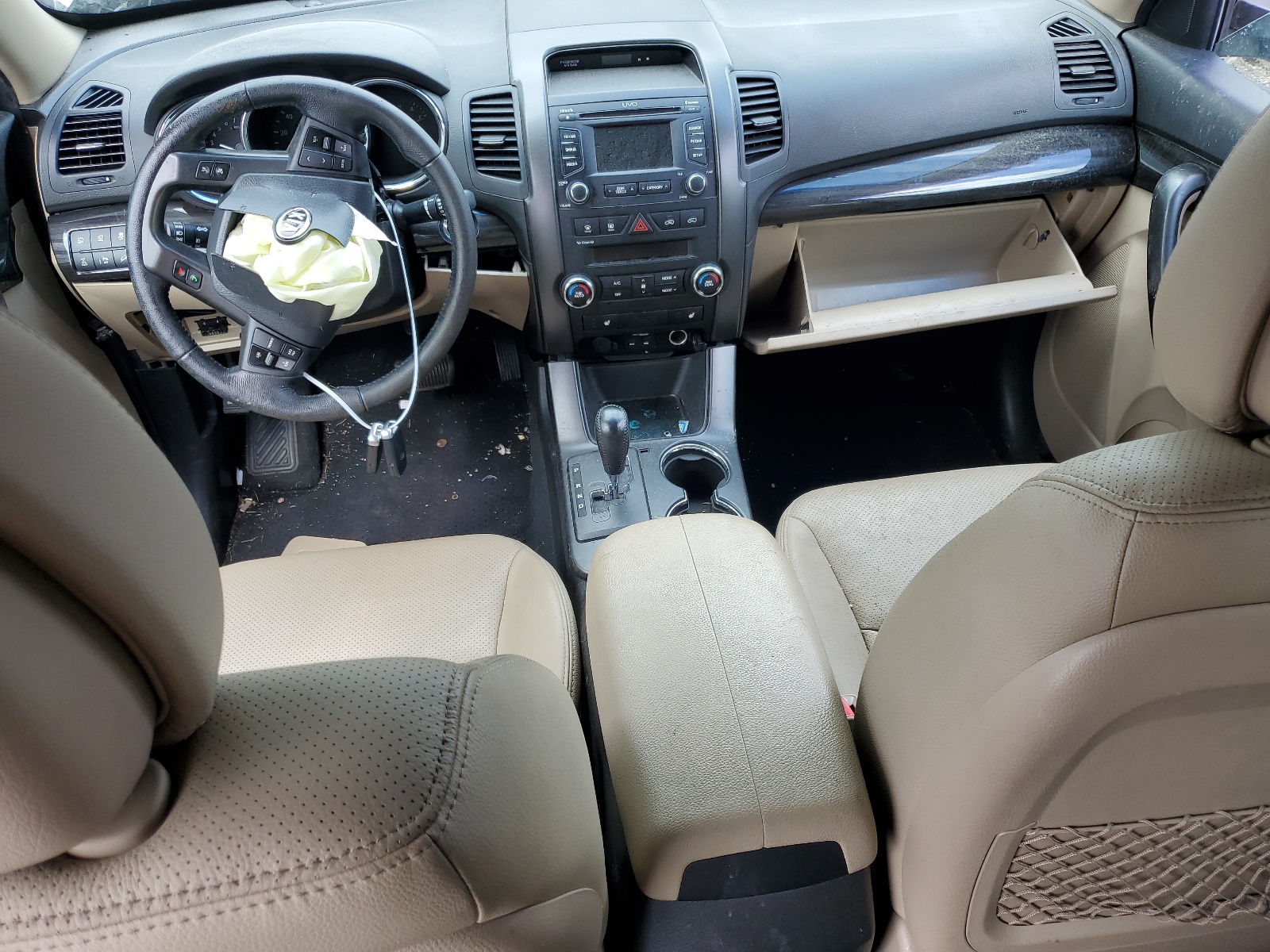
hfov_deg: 67.3
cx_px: 635
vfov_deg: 53.1
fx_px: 954
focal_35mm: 26
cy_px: 476
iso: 50
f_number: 1.5
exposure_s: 1/161
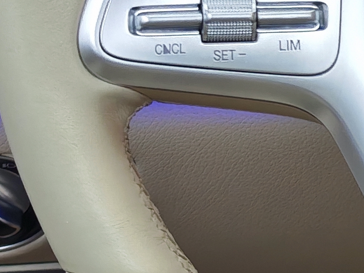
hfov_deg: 7.7
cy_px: -61
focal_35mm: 250
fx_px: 2628
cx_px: 634
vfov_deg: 5.9
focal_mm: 8.72
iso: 115
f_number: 2
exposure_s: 1/71.4
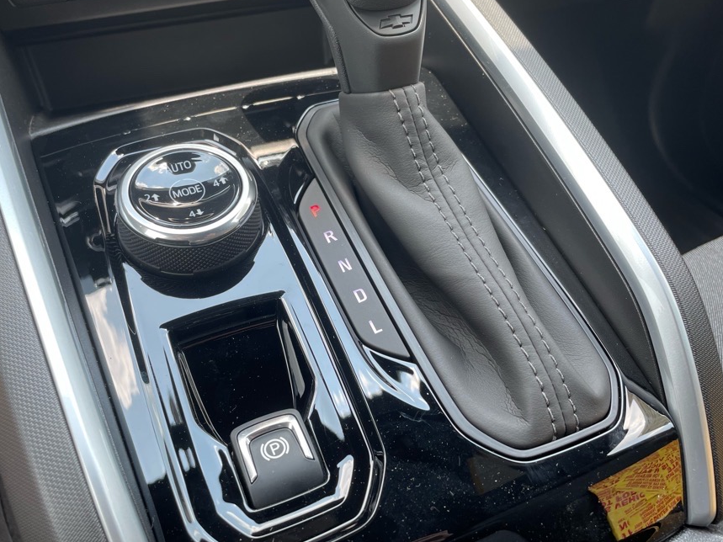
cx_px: 336
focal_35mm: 31
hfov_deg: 58.3
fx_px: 647
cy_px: 260
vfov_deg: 45.4
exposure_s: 1/121
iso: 32
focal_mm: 4.2
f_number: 1.6
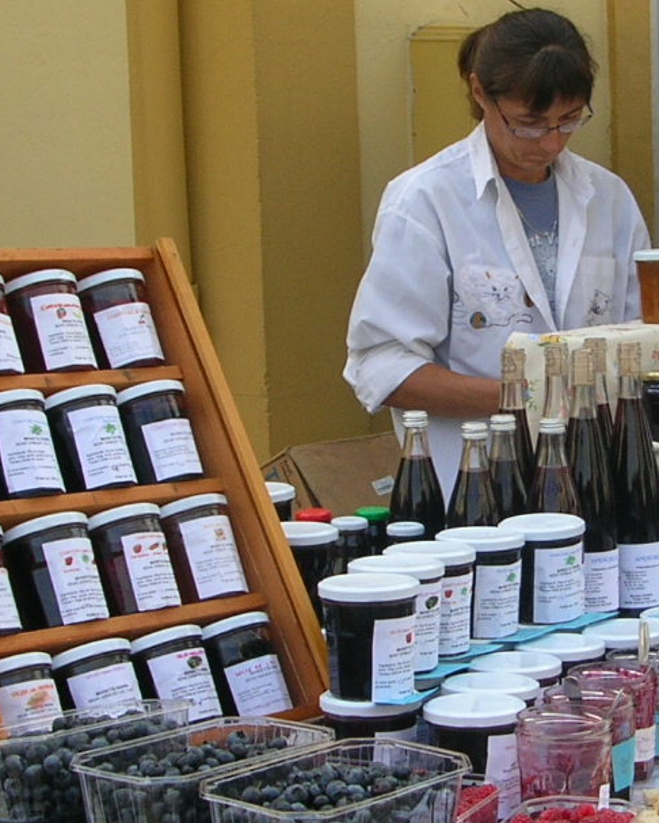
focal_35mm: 90
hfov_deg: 16.9
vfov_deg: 21.3
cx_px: 571
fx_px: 2193
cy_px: 443
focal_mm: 5.8
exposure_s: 1/287
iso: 50
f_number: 2.8
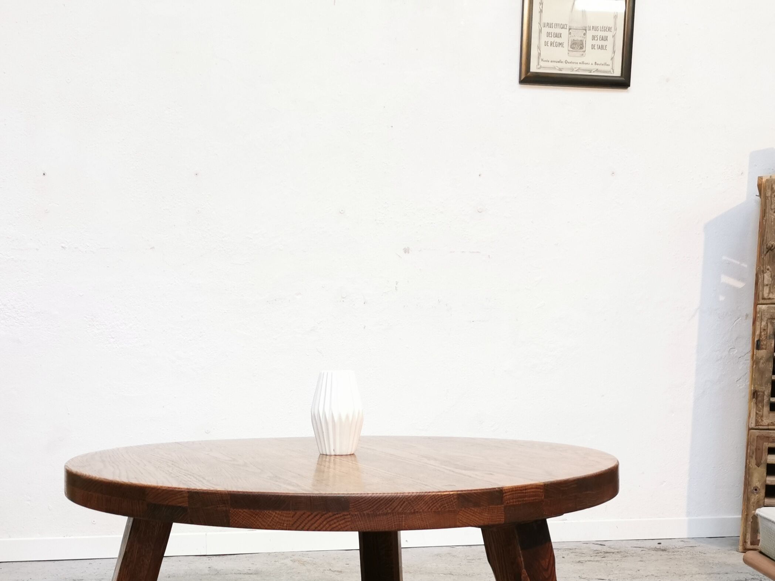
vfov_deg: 29.8
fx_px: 1052
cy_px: 505
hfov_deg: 40.3
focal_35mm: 47
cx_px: 319
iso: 250
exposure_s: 1/50
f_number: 1.8
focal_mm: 5.58
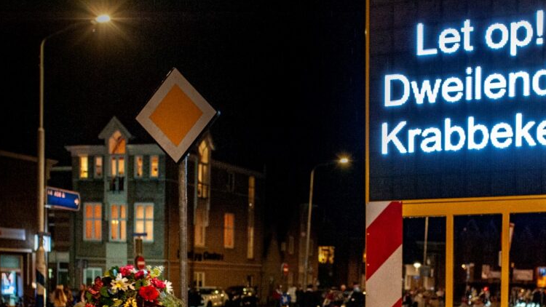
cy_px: 235
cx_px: 331
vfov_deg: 23.7
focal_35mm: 50
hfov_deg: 41.1
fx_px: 724
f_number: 3.2
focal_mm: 35
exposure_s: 1/80
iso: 1600
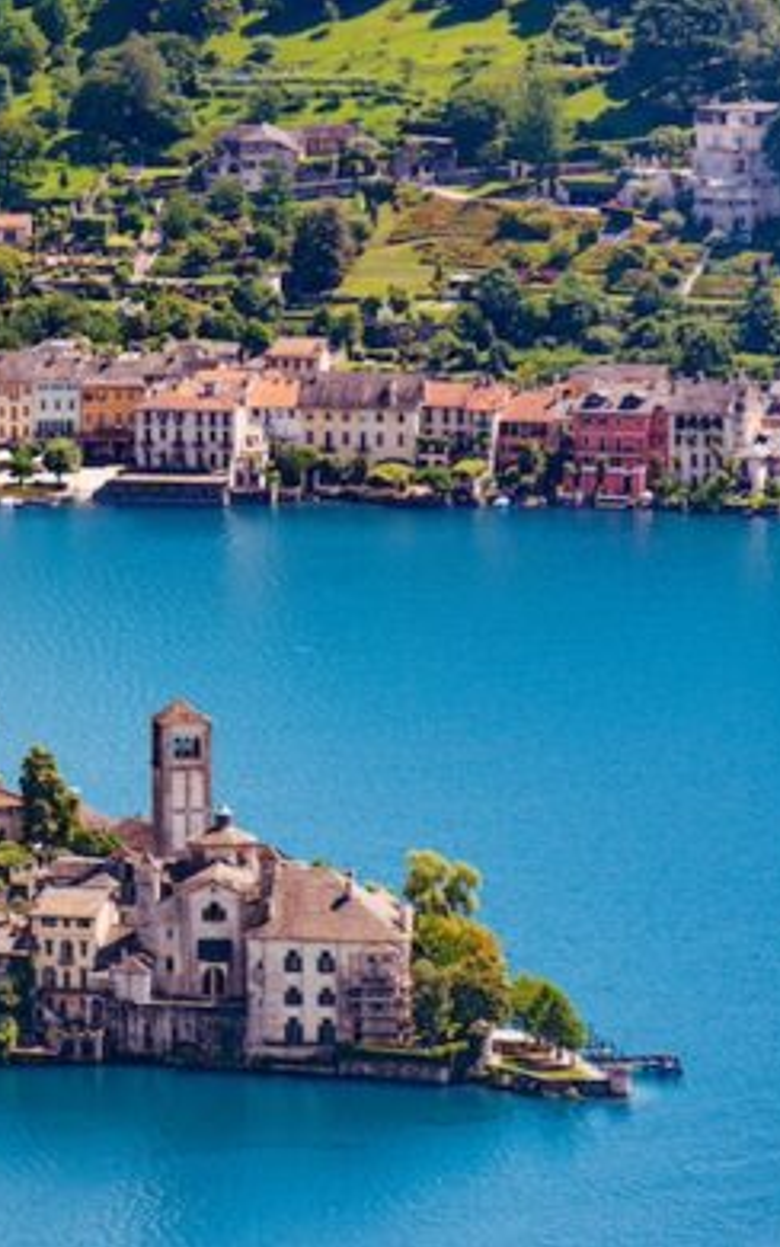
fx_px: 15702
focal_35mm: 462
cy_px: 625
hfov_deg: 2.8
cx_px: -74
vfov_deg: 4.5
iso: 100
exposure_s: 1/400
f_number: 5.6
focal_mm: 300
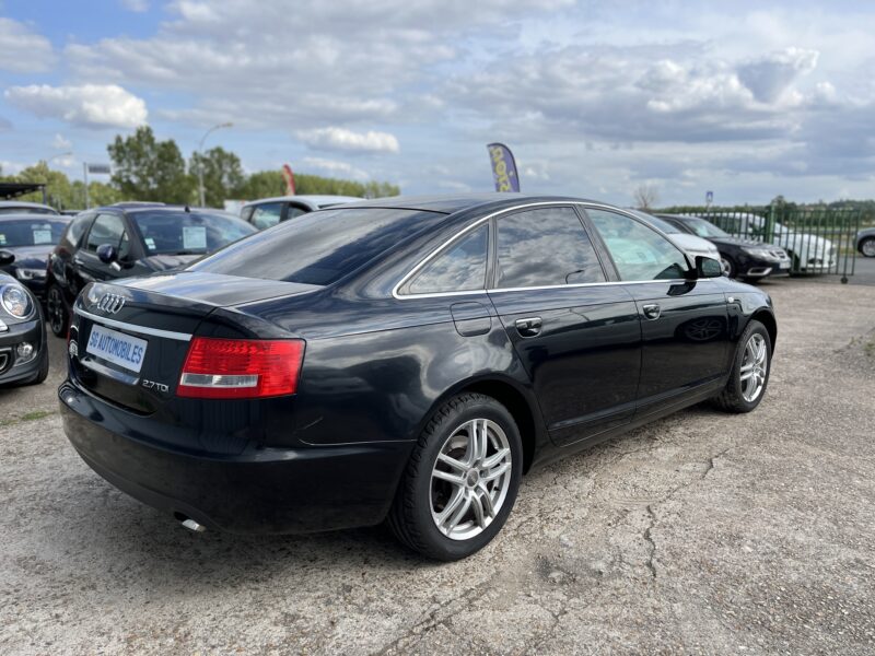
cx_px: 438
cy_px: 328
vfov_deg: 53.1
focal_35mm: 26
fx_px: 657
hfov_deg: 67.3
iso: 50
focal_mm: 5.1
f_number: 1.6
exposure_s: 1/2632
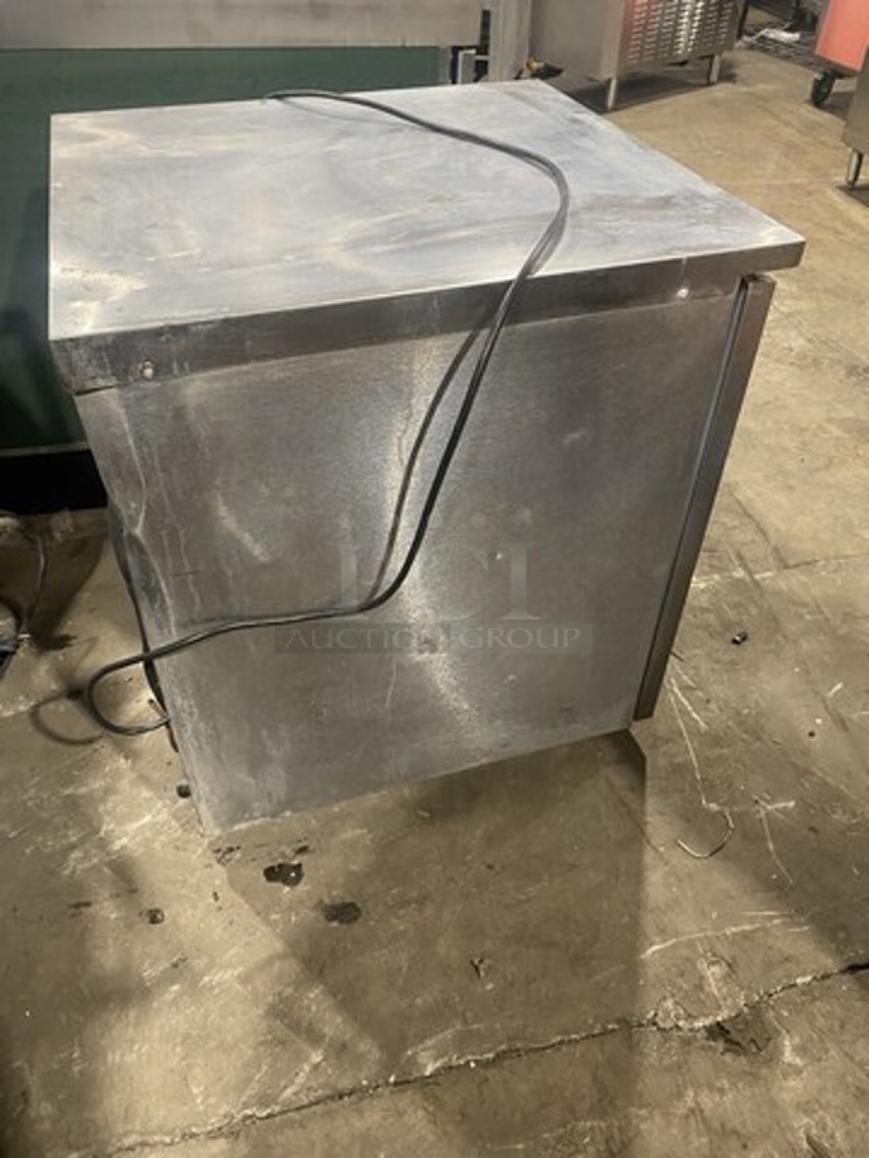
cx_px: 434
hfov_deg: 53.1
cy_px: 579
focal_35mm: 26
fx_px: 870
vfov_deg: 67.3
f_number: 1.8
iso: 250
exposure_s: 1/60
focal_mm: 4.25
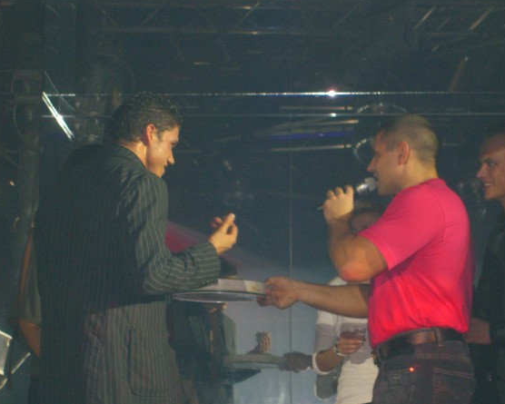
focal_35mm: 120
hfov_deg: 16.0
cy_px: 201
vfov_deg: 12.9
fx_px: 1794
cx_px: 268
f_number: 5.1
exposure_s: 1/60
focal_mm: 23.7
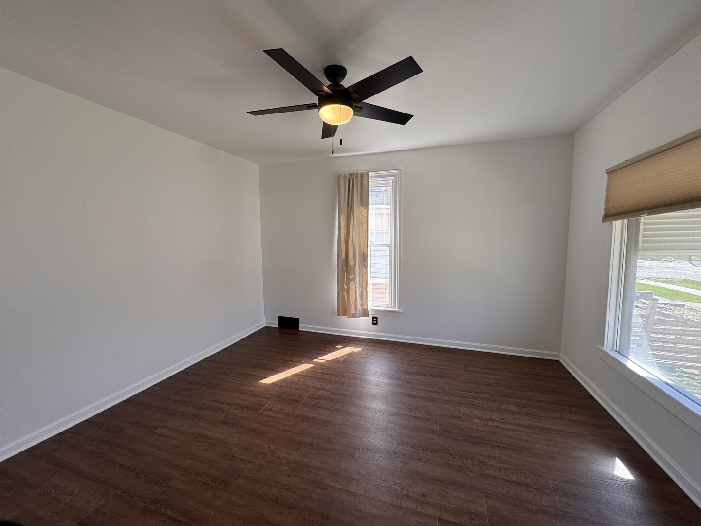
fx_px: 284
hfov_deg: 102.1
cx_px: 350
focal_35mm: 14
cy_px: 263
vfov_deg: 85.7
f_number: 2.2
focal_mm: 2.22
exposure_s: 1/99
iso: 50
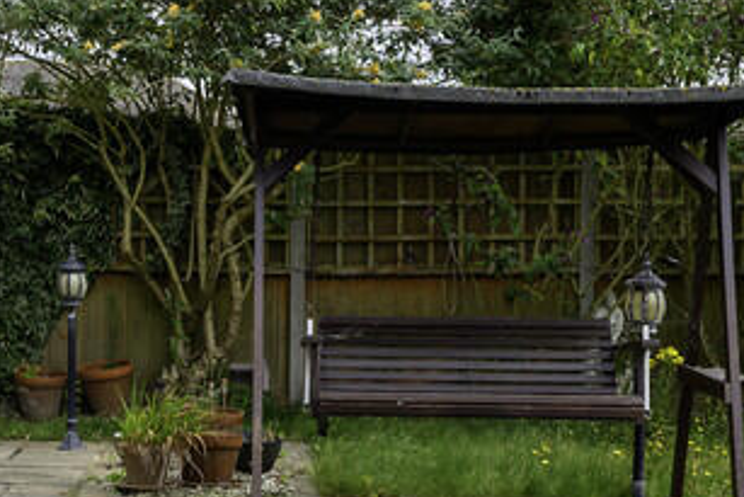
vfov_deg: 17.1
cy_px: 236
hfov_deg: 25.1
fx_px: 1654
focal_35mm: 80
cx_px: 184
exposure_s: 1/160
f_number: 8
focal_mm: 24
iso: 100
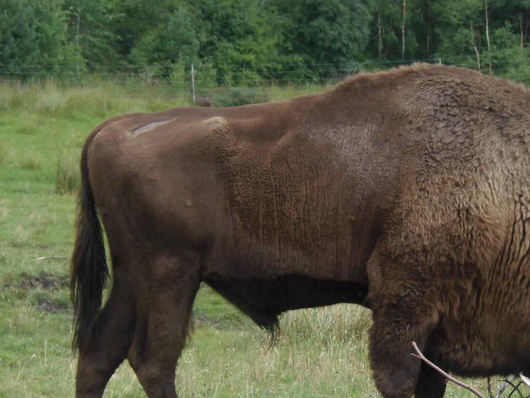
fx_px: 2924
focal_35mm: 191
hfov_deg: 10.3
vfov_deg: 7.8
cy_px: 273
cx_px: 435
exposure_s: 1/160
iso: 64
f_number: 4.5
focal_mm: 21.4
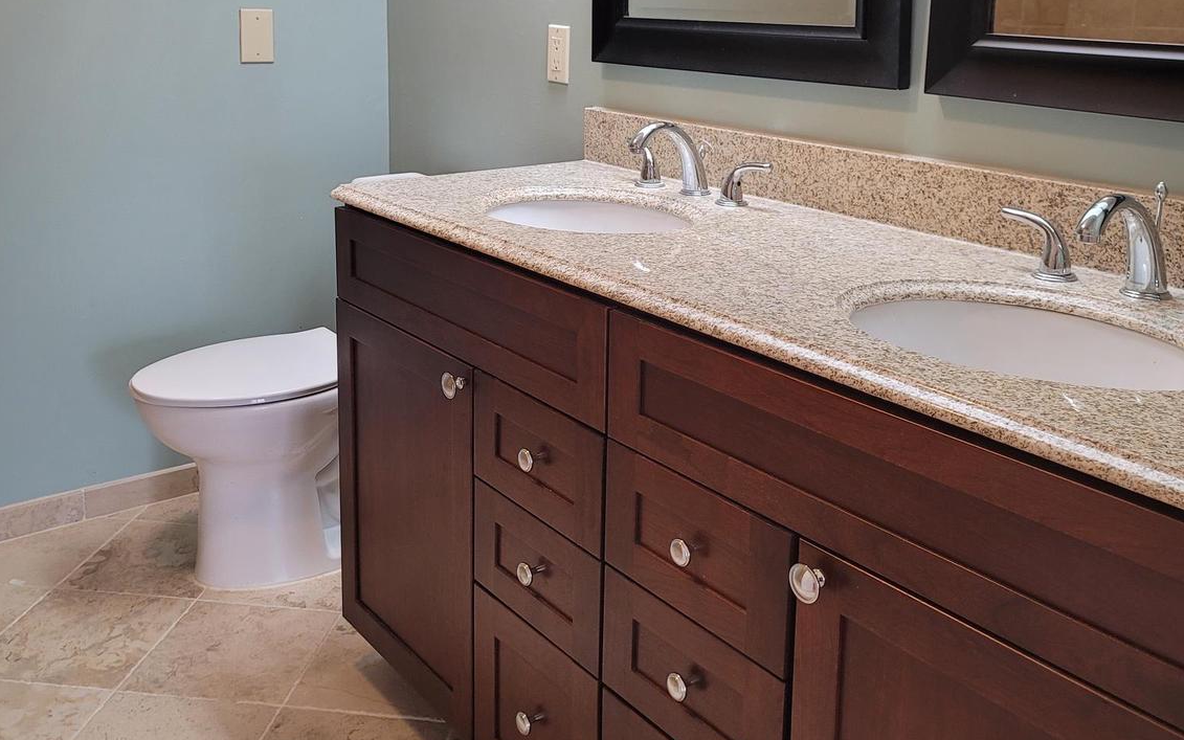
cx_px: 582
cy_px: 196
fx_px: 1162
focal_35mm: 36
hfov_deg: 54.0
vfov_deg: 34.7
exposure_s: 1/60
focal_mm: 7
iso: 200
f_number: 1.8
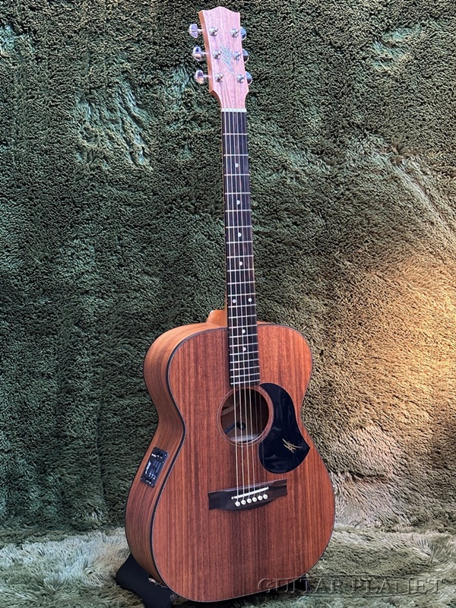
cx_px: 228
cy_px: 304
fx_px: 843
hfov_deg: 30.3
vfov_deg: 39.7
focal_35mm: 48
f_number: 1.78
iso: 250
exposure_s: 1/33
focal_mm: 6.86
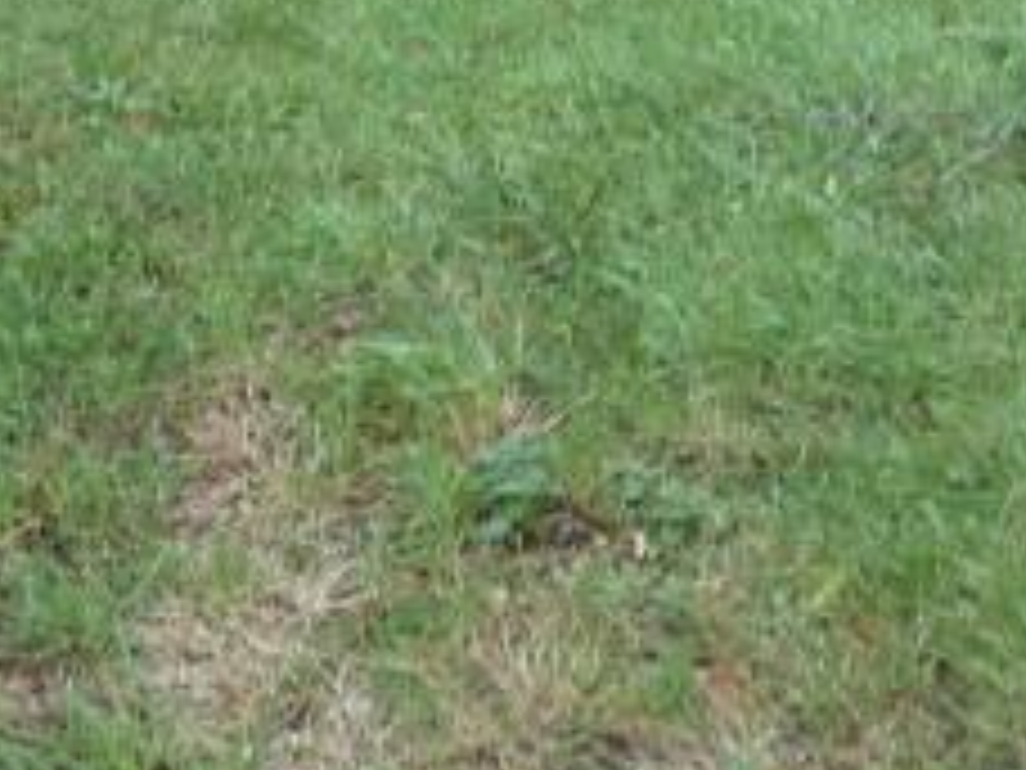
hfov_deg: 21.8
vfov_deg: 14.7
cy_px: -536
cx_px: 572
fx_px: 2668
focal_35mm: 90
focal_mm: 3.6
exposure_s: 1/30
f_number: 2.8
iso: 80
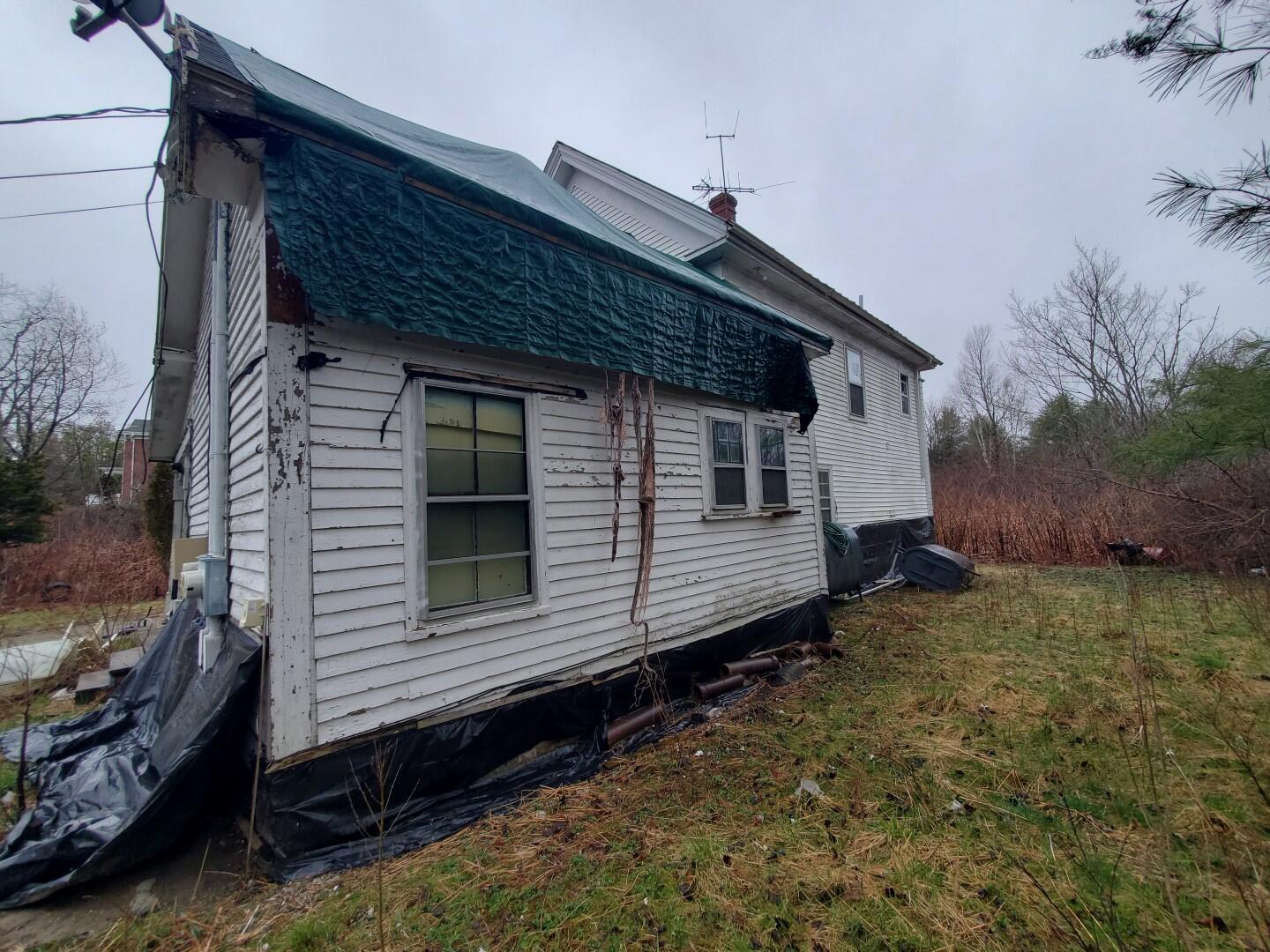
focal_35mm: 13
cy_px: 476
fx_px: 477
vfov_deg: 89.9
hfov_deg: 106.2
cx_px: 635
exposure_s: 1/603
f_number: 2.2
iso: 50
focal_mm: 1.8
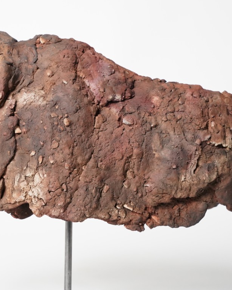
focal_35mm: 93
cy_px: 145
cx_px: 66
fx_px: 800
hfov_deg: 16.4
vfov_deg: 20.6
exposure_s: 1/125
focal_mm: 65.8
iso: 5000
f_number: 11
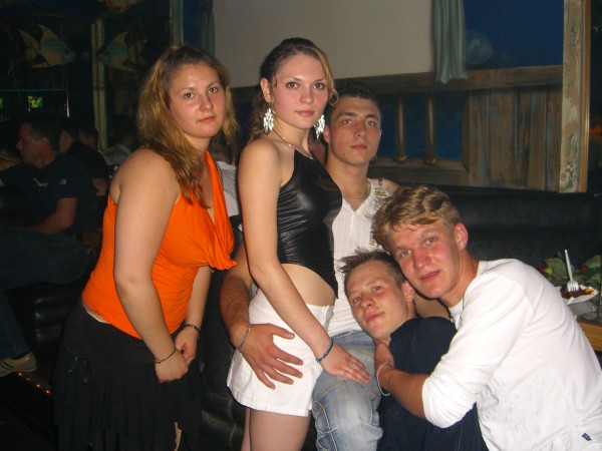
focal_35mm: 38
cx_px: 301
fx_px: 661
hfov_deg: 49.0
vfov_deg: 37.7
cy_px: 226
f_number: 2.8
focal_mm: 7.9
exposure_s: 1/60
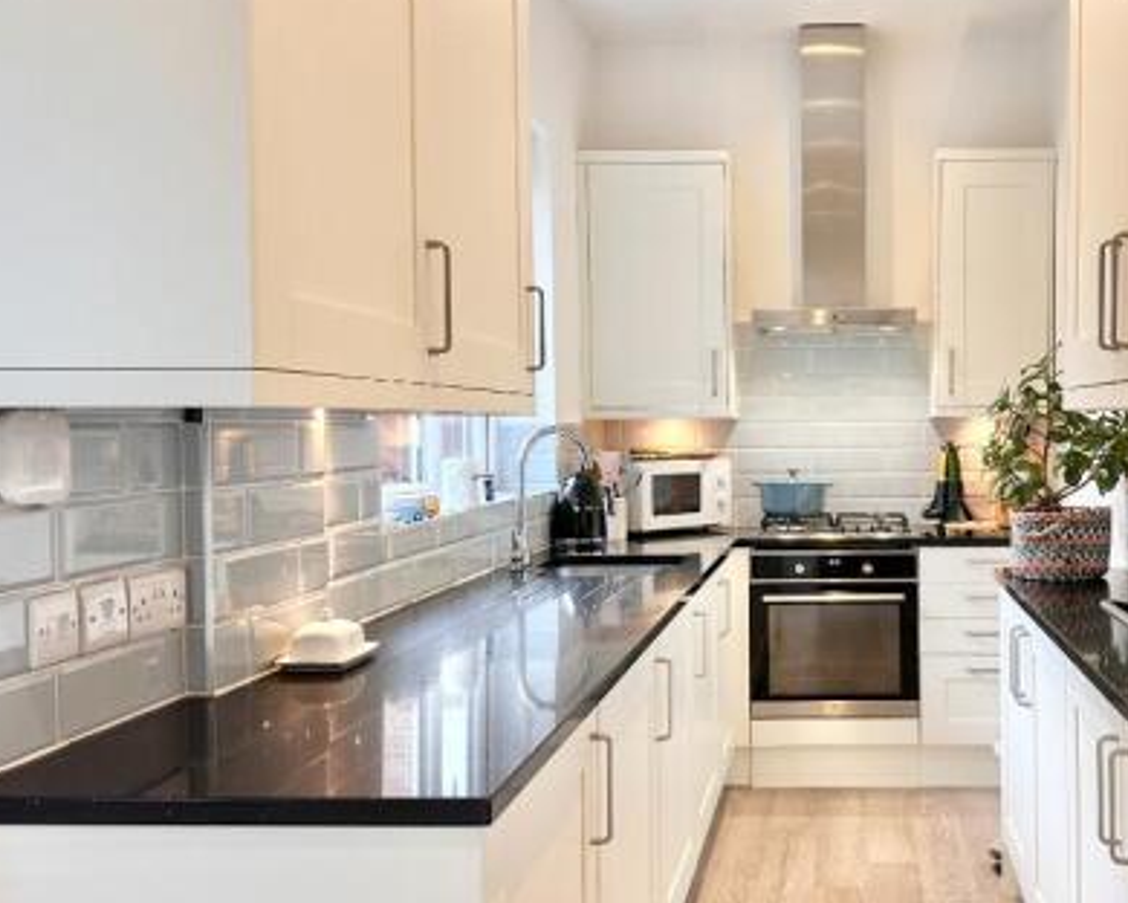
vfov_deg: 42.2
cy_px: 473
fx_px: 1168
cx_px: 820
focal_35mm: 35
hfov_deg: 49.8
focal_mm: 6.86
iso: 125
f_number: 1.78
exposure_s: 1/100
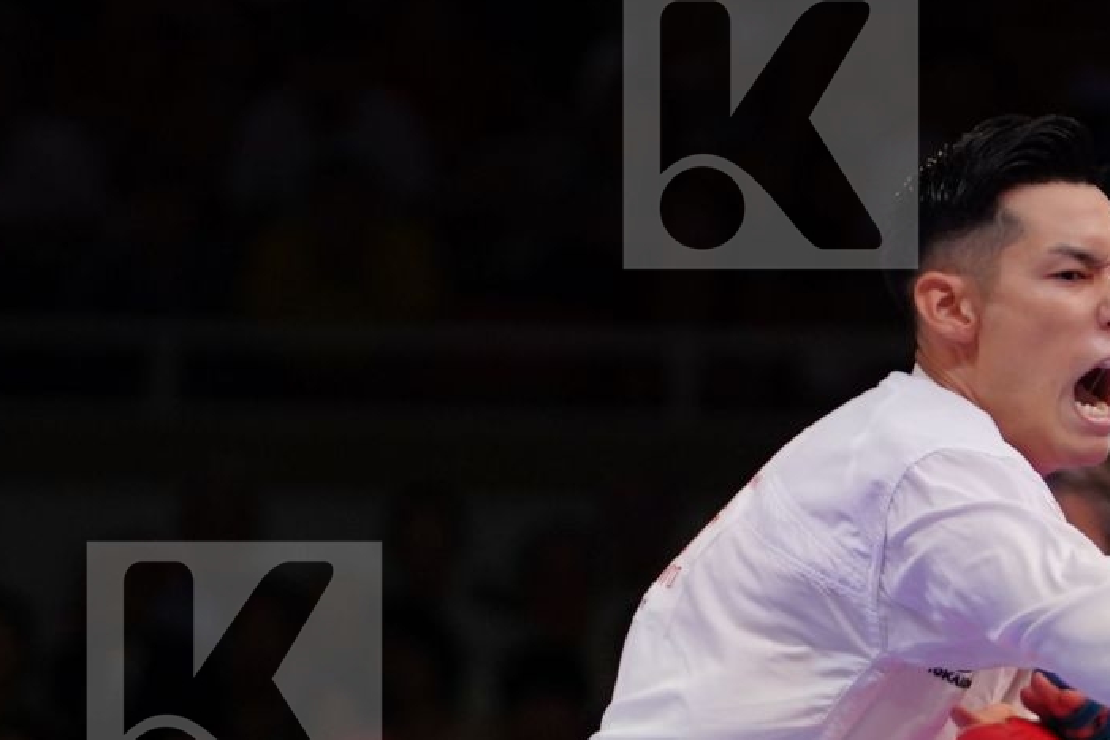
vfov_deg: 2.6
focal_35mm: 524
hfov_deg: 3.9
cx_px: 771
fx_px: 16152
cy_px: 686
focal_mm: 136
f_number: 2.8
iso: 640
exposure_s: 1/1000
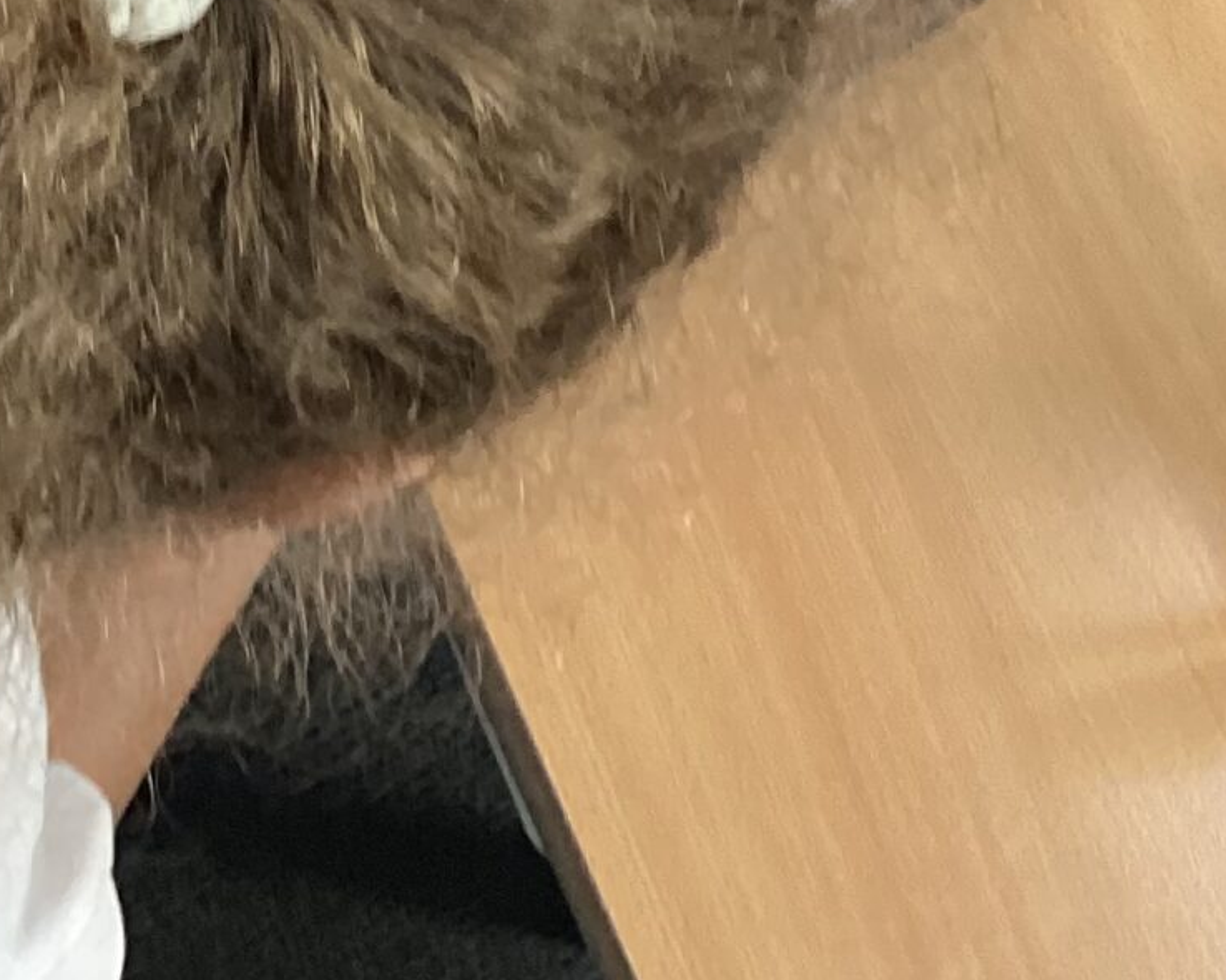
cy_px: -957
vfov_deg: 12.9
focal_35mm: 105
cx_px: 829
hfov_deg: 18.2
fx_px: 3809
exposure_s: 1/60
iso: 100
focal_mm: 3.3
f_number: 2.4
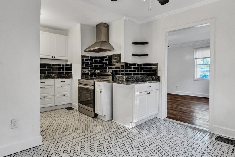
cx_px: 125
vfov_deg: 59.4
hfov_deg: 81.1
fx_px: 137
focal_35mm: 21
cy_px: 75
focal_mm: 16
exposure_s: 1/5
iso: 200
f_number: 11
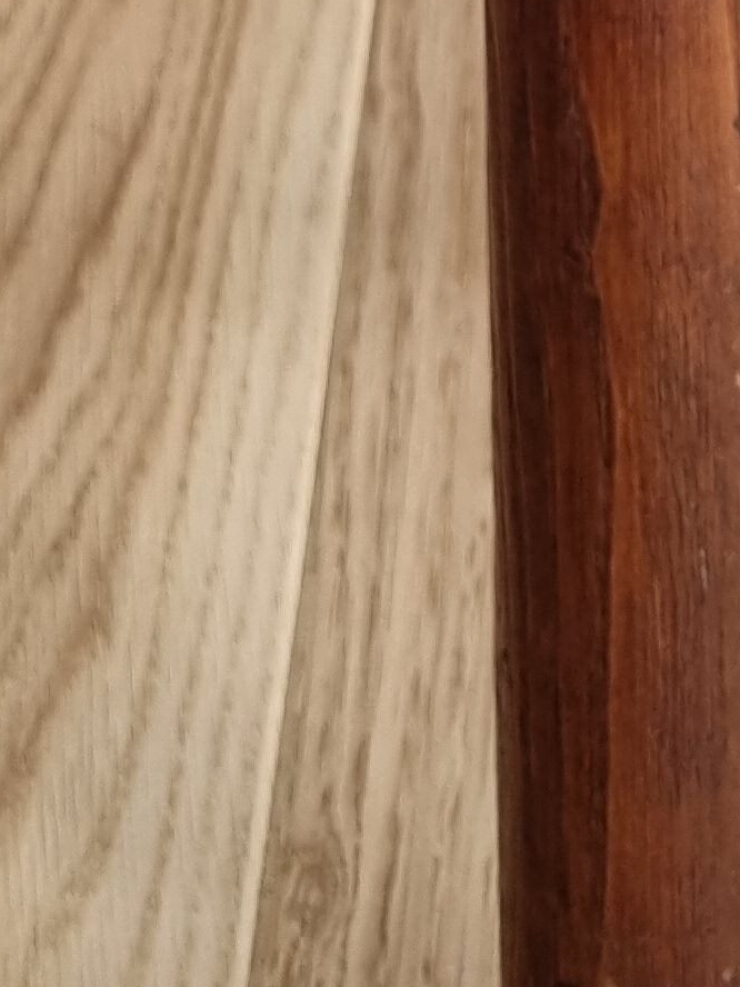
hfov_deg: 12.4
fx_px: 3363
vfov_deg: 14.5
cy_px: -833
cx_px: 748
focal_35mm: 118
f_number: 1.8
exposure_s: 1/120
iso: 200
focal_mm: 5.4
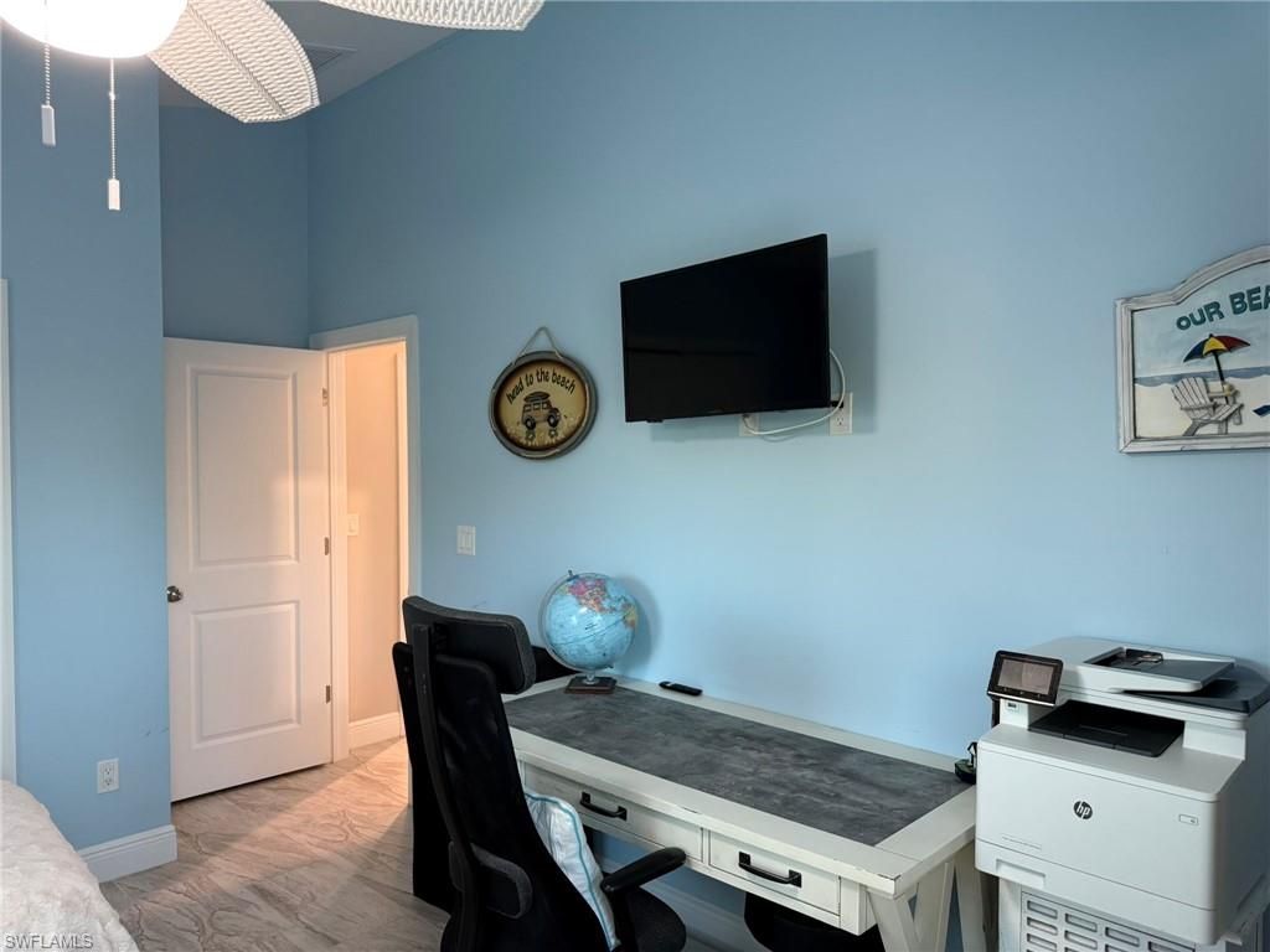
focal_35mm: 24
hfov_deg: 71.6
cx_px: 635
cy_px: 476
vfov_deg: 56.8
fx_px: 881
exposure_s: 1/60
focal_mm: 6.76
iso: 250
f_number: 1.78
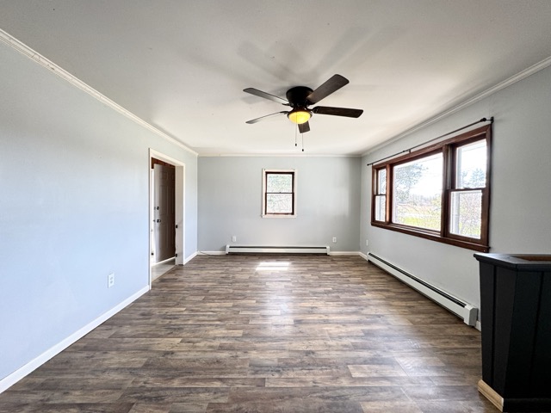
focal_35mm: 14
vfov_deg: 85.7
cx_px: 276
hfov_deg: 102.1
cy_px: 206
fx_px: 223
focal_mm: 2.22
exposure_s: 1/99
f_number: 2.2
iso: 80
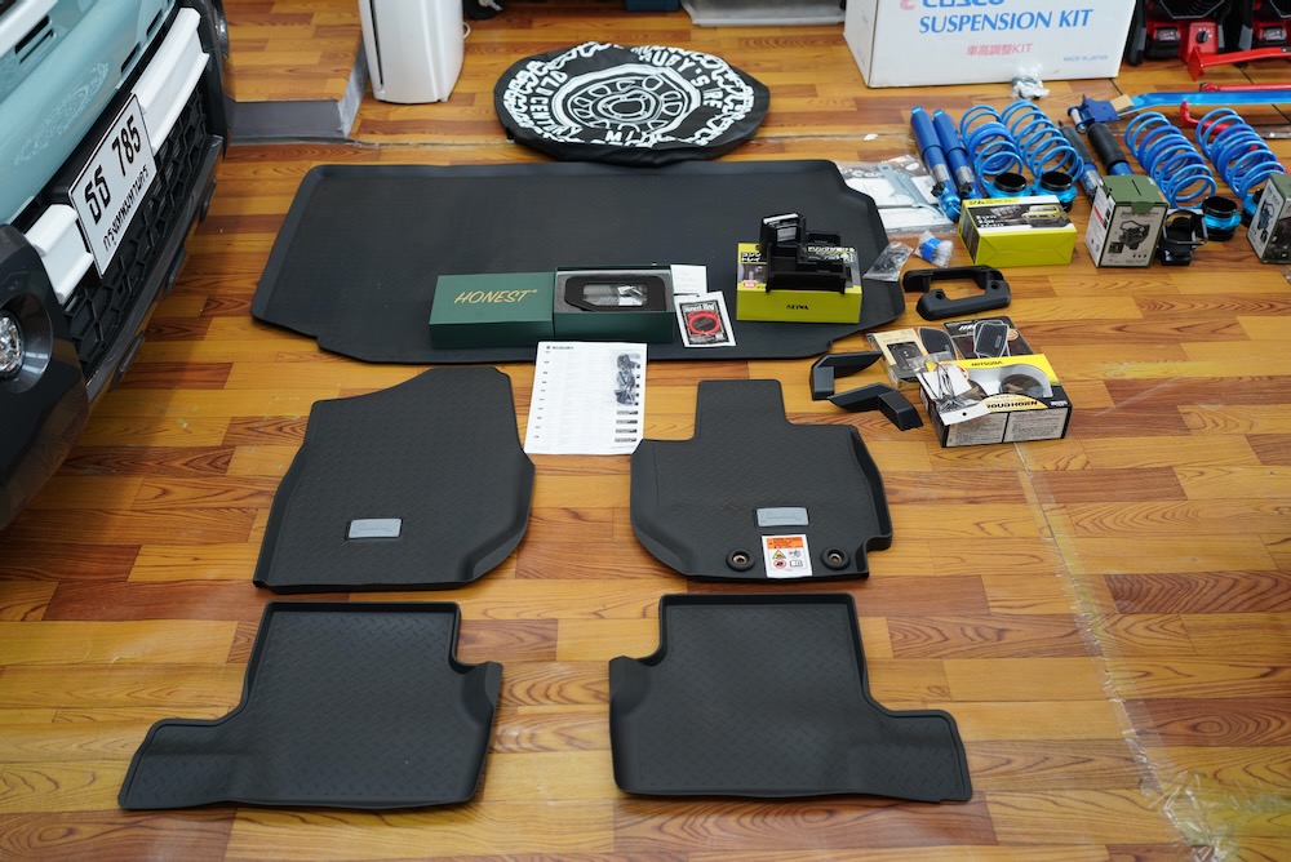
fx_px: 1256
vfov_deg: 37.9
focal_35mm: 35
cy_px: 431
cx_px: 646
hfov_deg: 54.4
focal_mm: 35
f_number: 3.2
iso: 800
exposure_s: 1/100
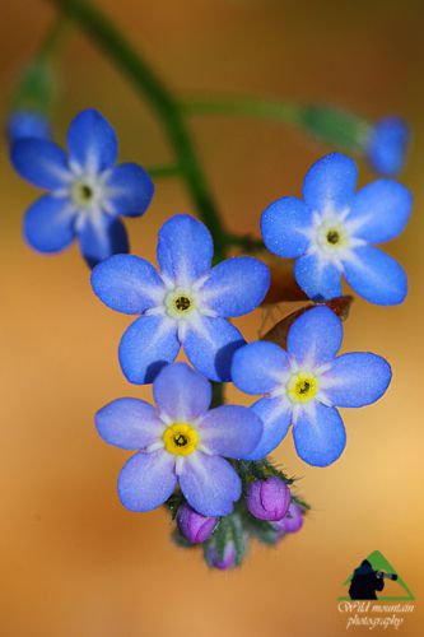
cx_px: 212
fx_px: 2652
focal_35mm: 150
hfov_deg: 9.1
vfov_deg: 13.7
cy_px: 318
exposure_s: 1/200
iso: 400
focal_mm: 100
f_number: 8
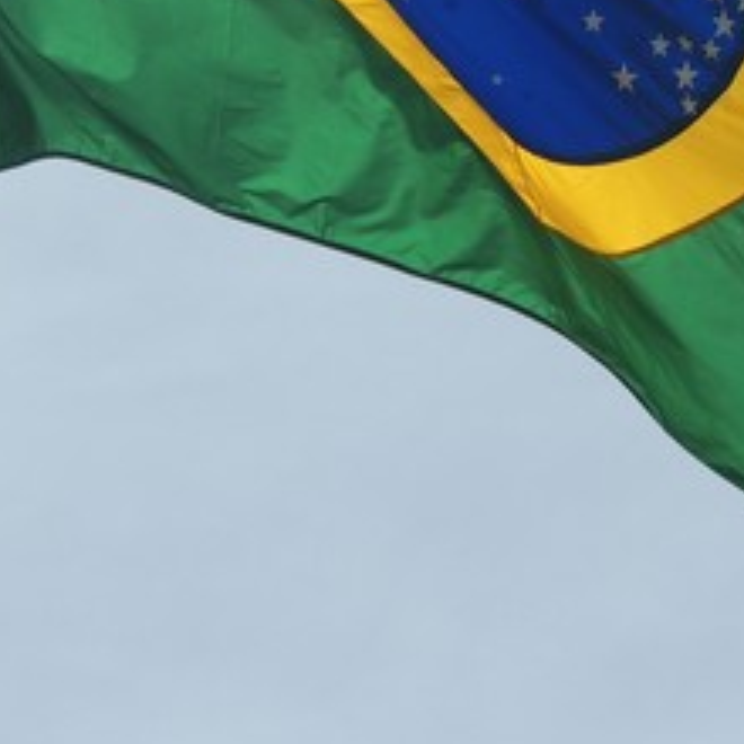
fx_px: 11356
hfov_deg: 3.8
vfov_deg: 3.7
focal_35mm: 467
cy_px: -64
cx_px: 281
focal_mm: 25.8
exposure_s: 1/1000
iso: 100
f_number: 4.4
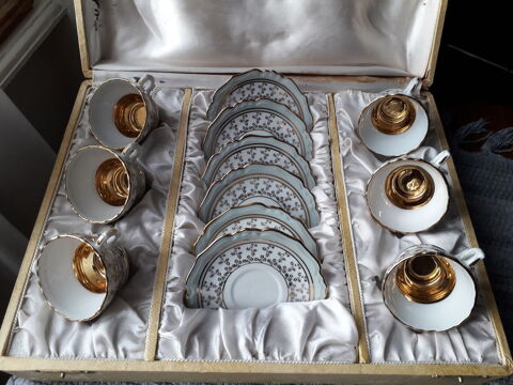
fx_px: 400
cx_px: 256
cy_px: 192
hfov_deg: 65.3
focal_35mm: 27
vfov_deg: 51.4
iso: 64
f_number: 1.9
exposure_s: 1/100
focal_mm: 3.6
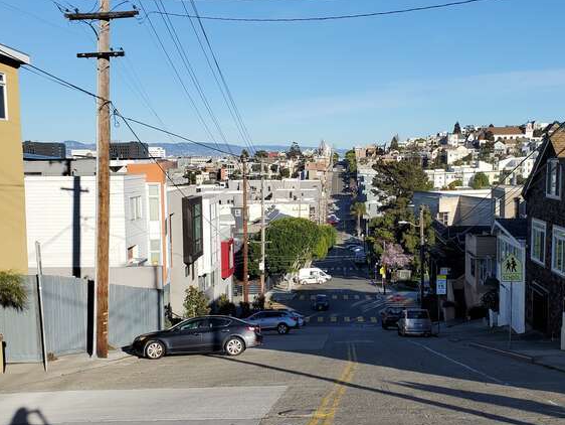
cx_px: 350
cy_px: 200
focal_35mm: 37
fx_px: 604
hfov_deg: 49.7
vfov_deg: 38.7
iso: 50
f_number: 2.4
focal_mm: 4.3
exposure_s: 1/1989
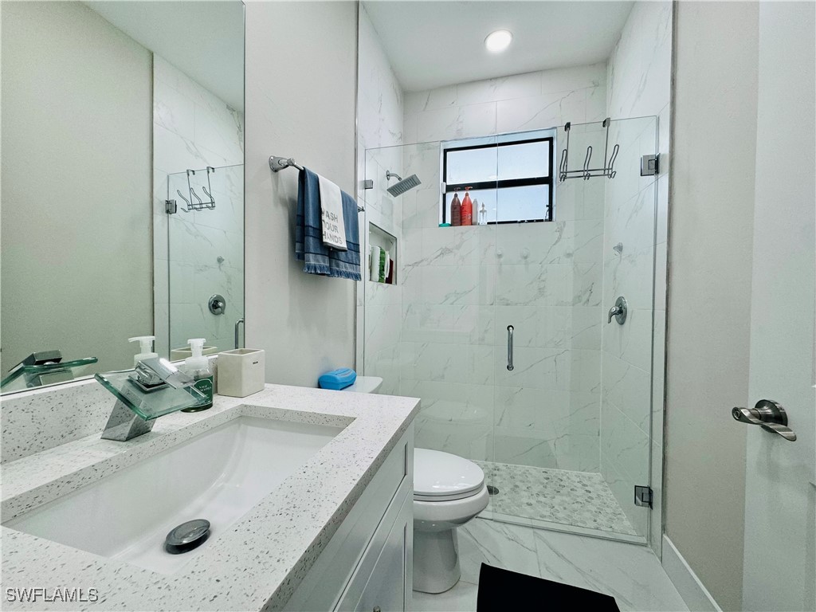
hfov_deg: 102.1
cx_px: 408
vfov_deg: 85.7
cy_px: 306
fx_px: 330
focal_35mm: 14
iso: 100
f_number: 2.2
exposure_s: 1/120
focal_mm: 2.22
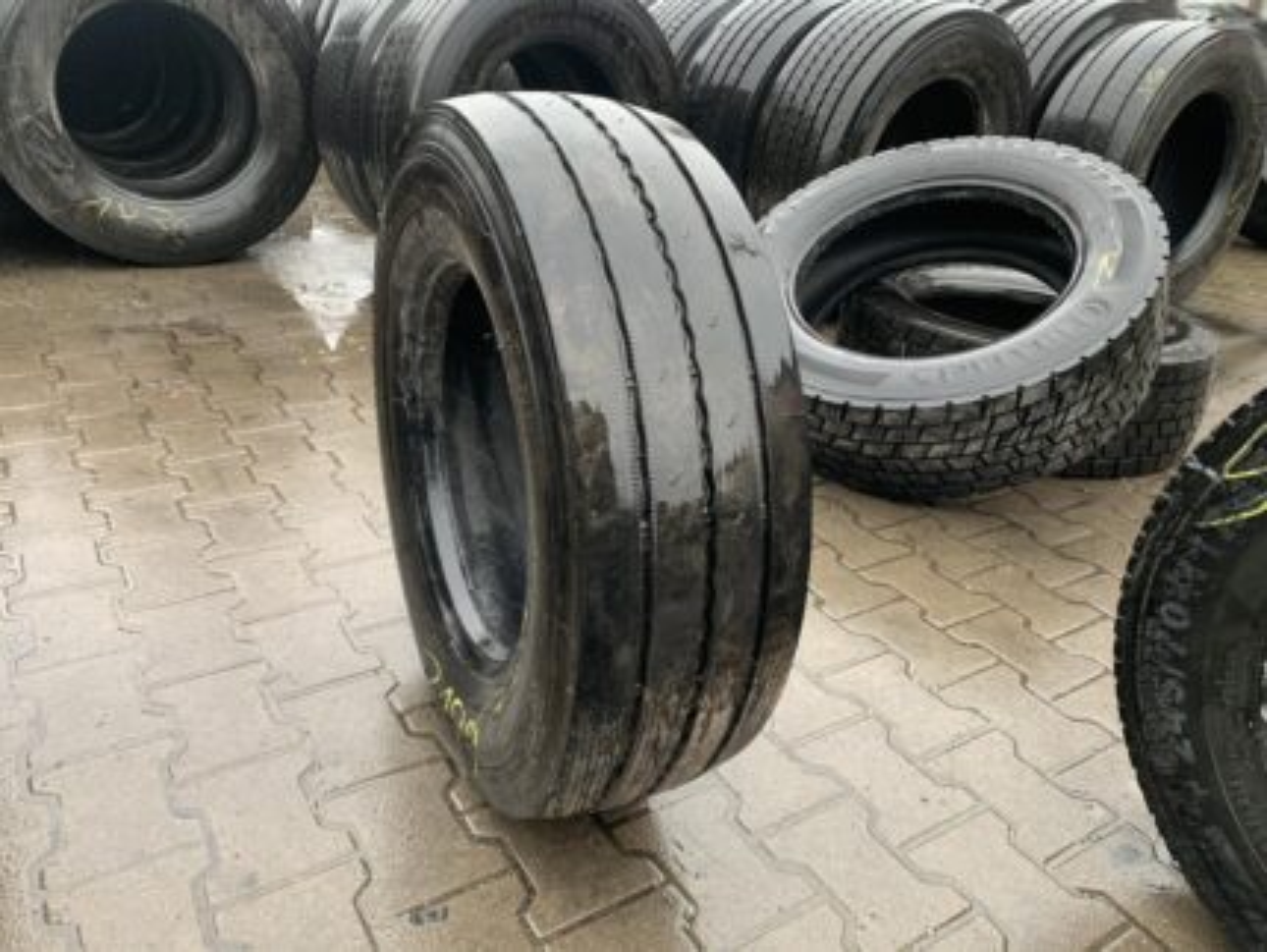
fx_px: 952
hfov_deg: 67.3
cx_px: 634
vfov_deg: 53.1
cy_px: 476
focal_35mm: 26
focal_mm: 4.25
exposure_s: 1/60
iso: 160
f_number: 1.8
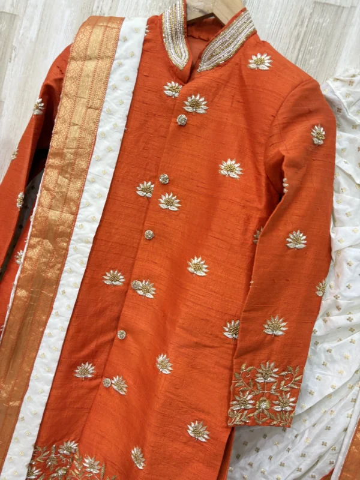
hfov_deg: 53.1
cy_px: 240
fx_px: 361
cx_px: 180
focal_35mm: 26
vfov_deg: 67.3
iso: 125
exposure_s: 1/50
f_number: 1.6
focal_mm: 6
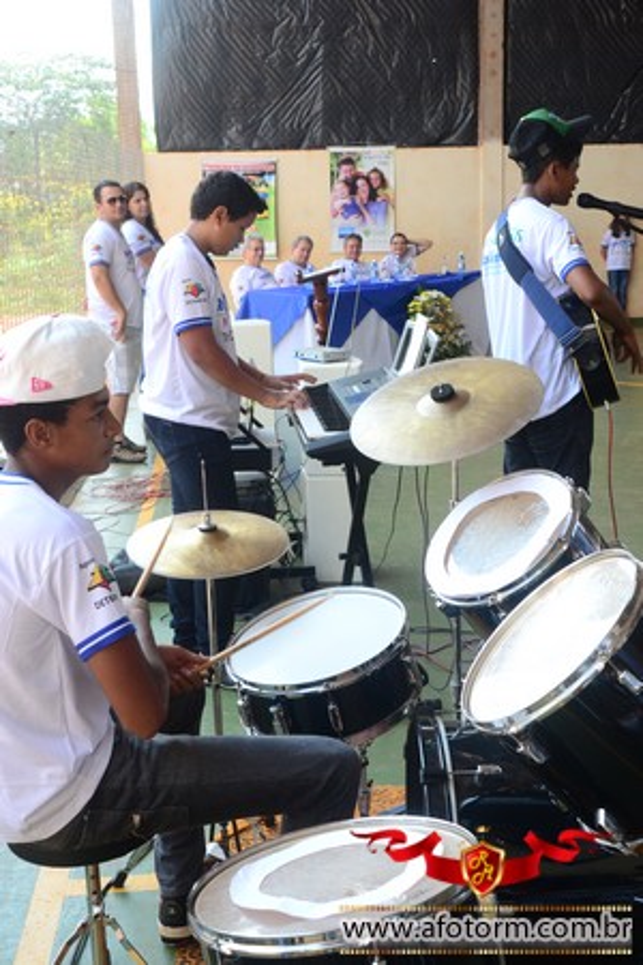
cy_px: 482
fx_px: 1246
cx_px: 322
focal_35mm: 46
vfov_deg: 42.3
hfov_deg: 28.9
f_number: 8
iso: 400
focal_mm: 31
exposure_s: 1/160
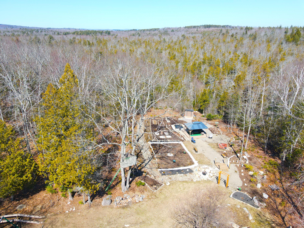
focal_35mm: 24
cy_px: 114
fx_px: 211
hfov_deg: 71.6
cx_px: 152
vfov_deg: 56.8
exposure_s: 1/350
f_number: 2.8
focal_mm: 4.5
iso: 100
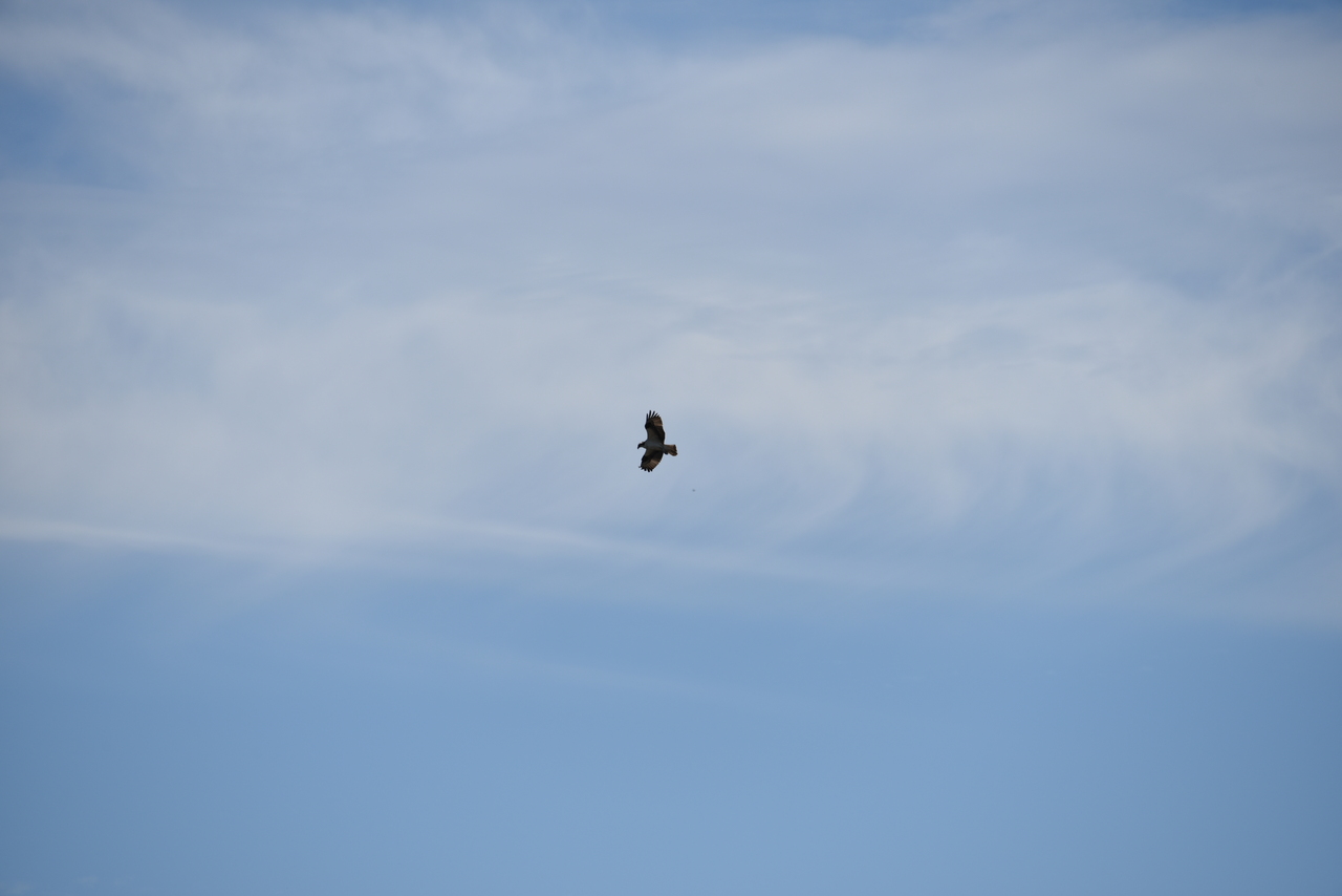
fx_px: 11185
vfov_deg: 4.6
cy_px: 448
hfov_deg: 6.9
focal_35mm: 300
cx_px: 671
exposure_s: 1/640
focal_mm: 300
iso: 100
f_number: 8
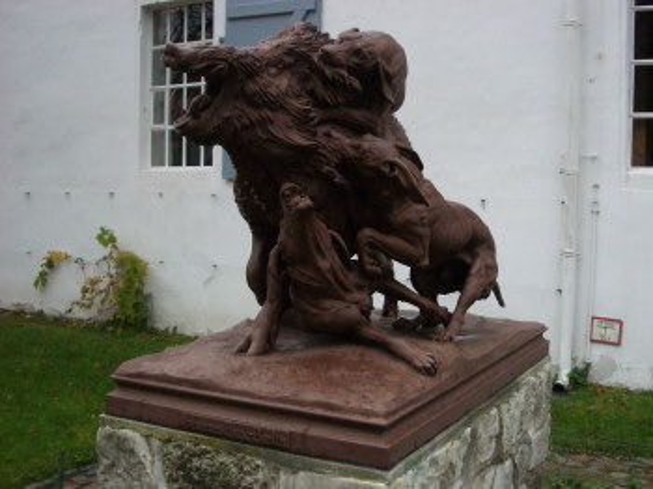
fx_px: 660
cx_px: 326
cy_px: 244
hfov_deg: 52.7
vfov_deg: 40.7
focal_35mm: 35
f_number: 2.6
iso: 200
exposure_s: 1/100
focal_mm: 5.8
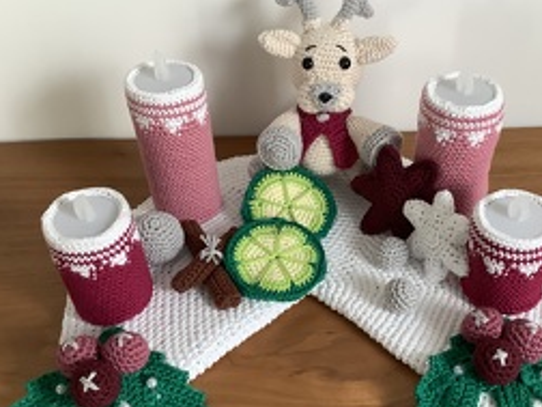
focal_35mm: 43
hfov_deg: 43.5
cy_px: 245
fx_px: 673
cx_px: 334
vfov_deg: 33.5
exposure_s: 1/50
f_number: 2.4
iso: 160
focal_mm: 3.3
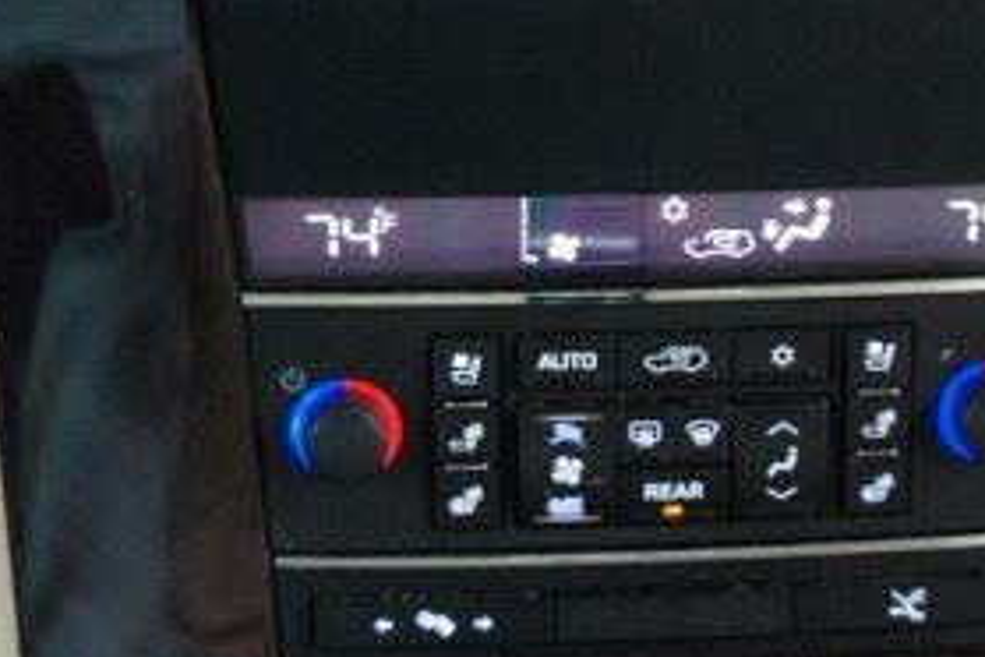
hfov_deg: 20.5
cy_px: -76
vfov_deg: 13.5
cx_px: 713
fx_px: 2709
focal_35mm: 99
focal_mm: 18
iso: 1600
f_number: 3.5
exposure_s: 1/25
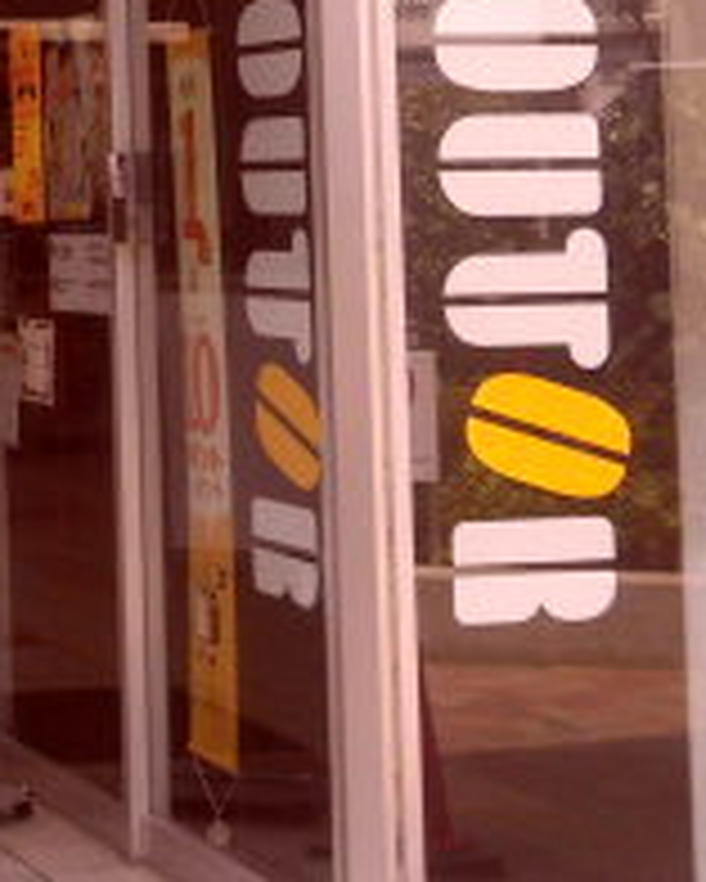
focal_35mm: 121
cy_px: -50
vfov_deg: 15.5
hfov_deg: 12.3
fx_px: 3158
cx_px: -265
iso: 100
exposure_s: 1/200
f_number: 3.7
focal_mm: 6.77
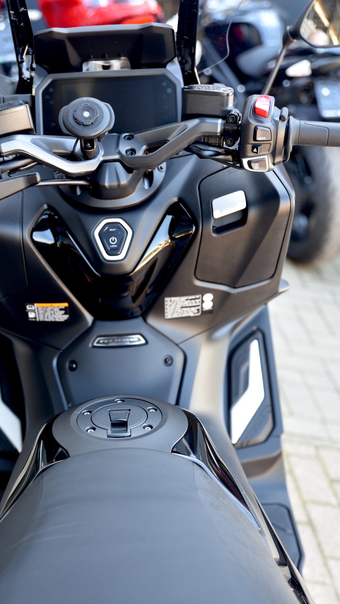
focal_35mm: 58
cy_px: 336
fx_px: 929
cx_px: 109
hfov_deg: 20.6
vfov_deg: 36.0
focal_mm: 48
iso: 100
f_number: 2.8
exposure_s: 1/20
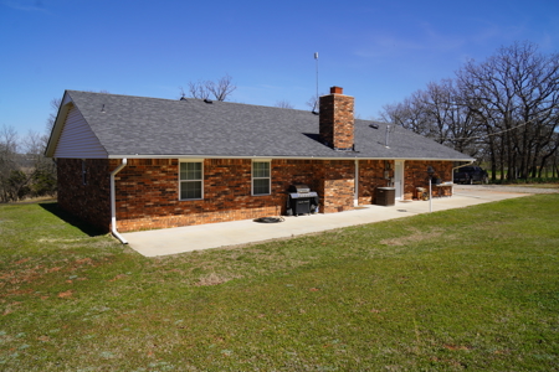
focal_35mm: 24
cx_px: 280
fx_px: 373
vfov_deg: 53.1
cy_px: 186
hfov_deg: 73.7
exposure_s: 1/160
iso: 100
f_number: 10
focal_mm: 16
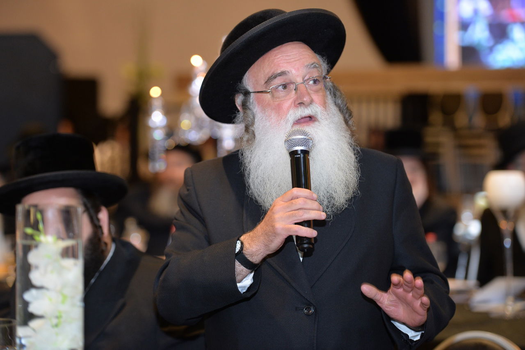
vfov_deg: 11.4
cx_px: 262
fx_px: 1750
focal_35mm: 120
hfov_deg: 17.1
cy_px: 175
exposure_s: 1/100
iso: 1000
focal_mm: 120
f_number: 2.8
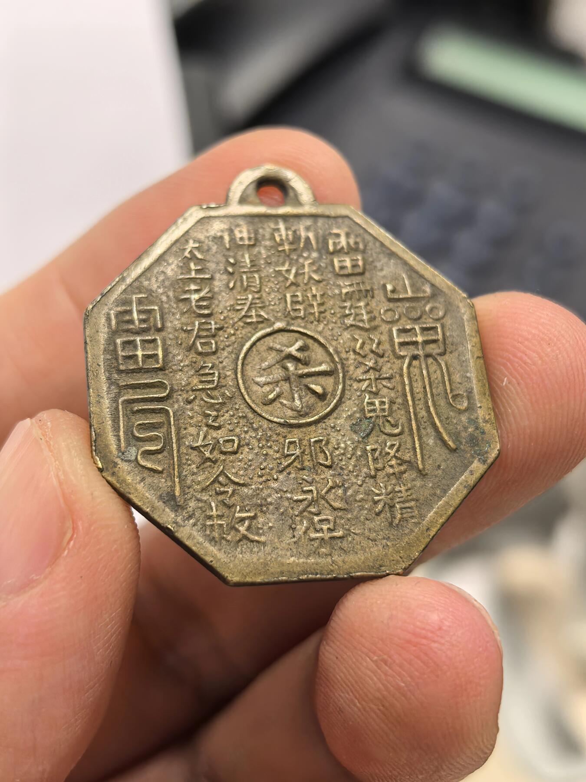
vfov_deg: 35.5
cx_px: 293
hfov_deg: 27.0
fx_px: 1219
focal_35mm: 54
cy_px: 391
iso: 320
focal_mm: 6.98
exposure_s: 1/100
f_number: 2
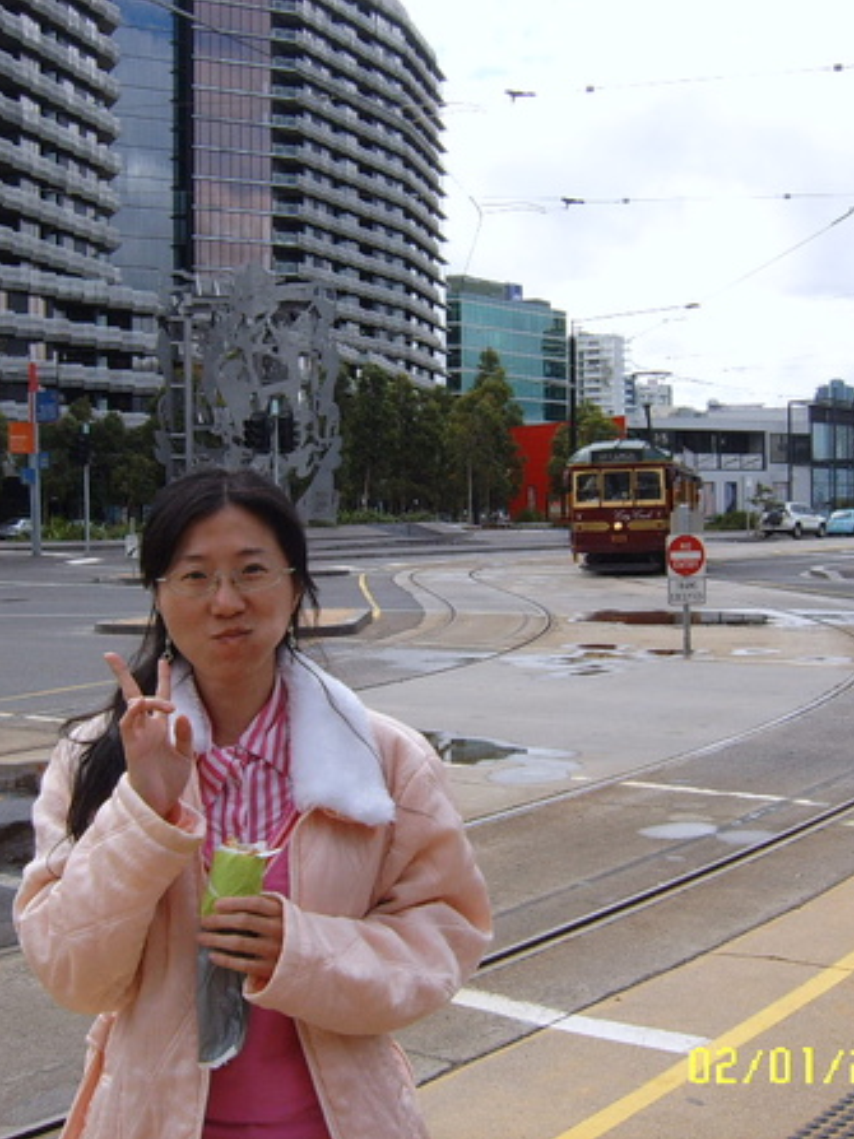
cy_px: 568
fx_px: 1547
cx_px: 395
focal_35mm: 47
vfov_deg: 40.4
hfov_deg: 30.9
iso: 50
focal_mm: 5.8
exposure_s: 1/350
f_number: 5.8
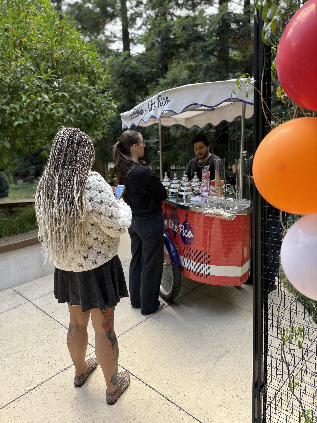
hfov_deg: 56.8
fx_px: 293
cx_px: 158
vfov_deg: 71.6
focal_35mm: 24
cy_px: 212
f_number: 1.78
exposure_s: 1/342
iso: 80
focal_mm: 6.76
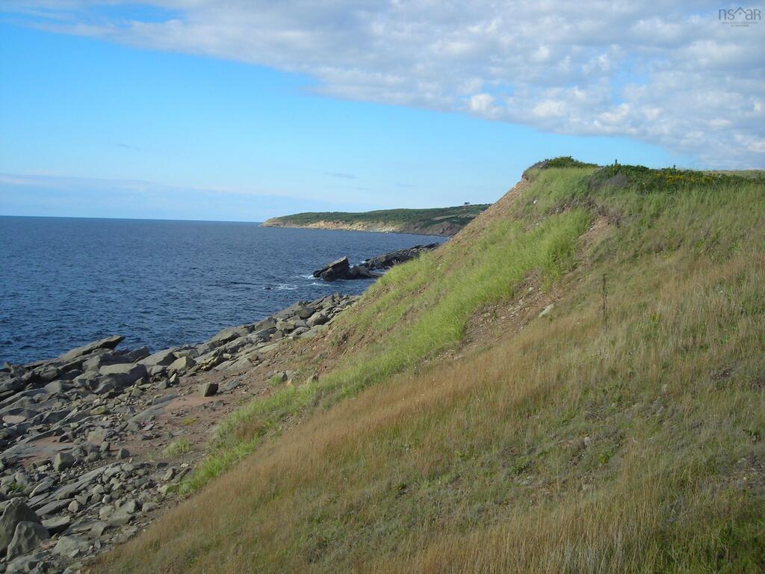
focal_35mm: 41
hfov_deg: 45.8
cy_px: 287
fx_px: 906
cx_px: 382
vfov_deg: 35.1
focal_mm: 6.8
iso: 50
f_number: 6.6
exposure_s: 1/148
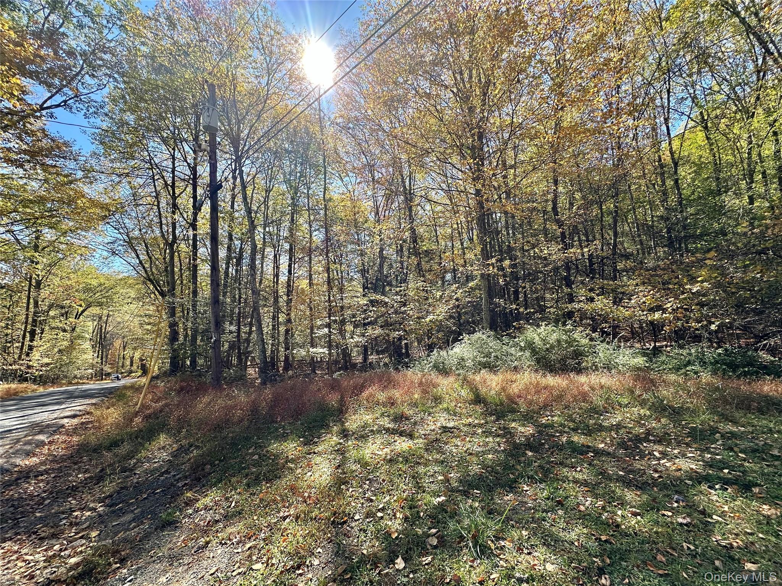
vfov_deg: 85.7
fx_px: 316
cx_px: 391
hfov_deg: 102.1
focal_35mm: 14
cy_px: 293
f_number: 2.2
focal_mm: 2.22
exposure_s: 1/606
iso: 40
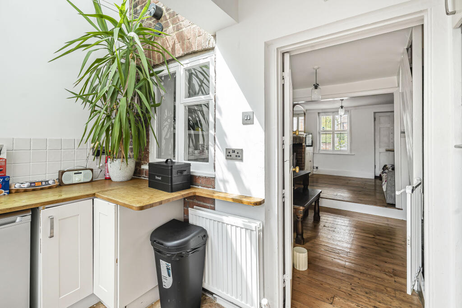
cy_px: 154
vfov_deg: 73.8
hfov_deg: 96.7
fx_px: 205
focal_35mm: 16
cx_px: 231
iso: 400
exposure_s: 1/80
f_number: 8
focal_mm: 16
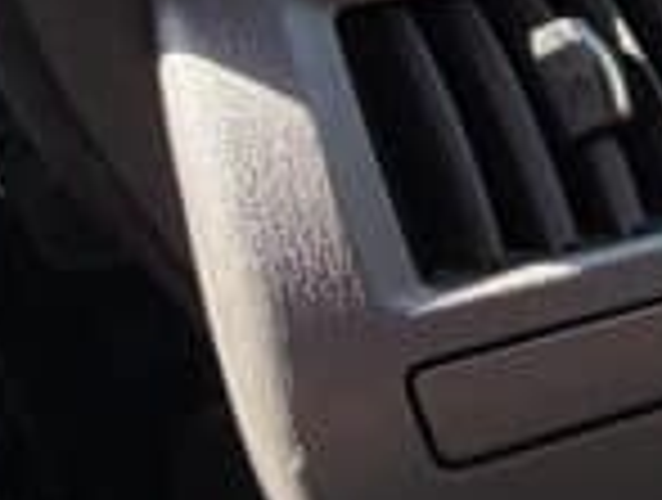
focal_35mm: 76
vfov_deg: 19.1
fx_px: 1457
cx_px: 1590
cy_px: 36
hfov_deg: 15.0
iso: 40
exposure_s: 1/206
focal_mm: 2.22
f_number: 2.2
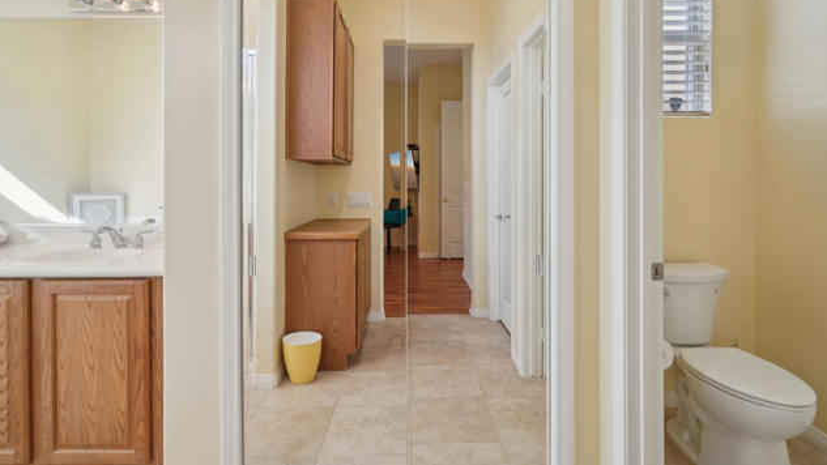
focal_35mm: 18
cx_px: 417
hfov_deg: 92.7
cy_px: 189
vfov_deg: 60.6
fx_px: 395
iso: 400
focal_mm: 17
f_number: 8
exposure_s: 1/30
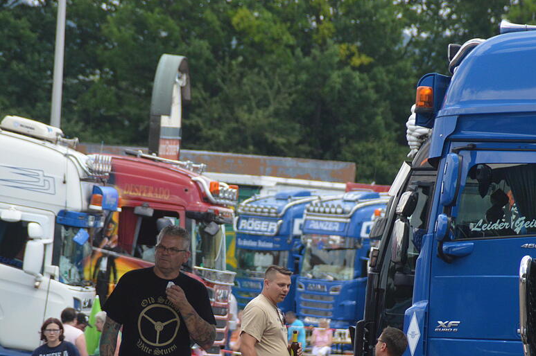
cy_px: 239
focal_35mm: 419
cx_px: 274
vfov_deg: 3.3
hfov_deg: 4.9
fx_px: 6233
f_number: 6.3
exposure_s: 1/1250
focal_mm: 200
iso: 800
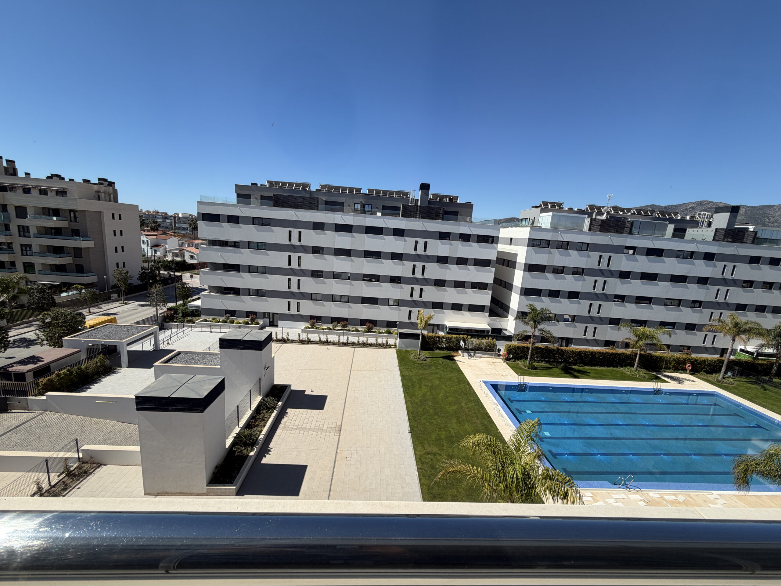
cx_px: 390
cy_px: 293
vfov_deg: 85.7
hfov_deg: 102.1
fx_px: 316
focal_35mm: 14
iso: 20
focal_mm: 2.22
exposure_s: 1/942
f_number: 2.2
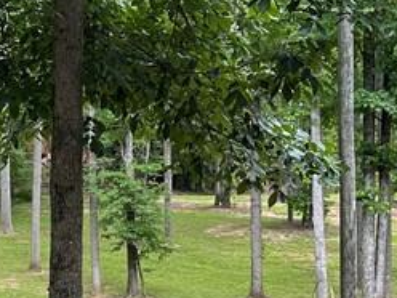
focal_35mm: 99
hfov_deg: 19.6
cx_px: 67
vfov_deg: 14.9
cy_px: 167
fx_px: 1135
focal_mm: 6.86
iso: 80
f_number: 1.78
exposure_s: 1/369
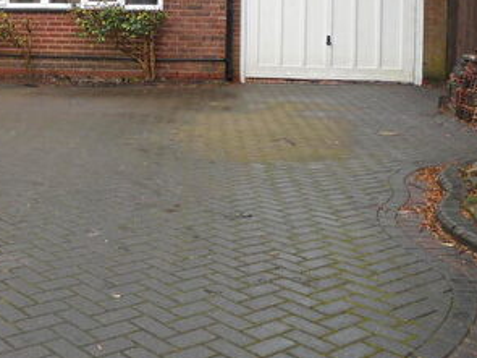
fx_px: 882
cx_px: 24
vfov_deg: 21.6
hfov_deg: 28.8
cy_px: -48
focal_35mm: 64
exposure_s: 1/80
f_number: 3.2
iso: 80
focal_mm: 4.9
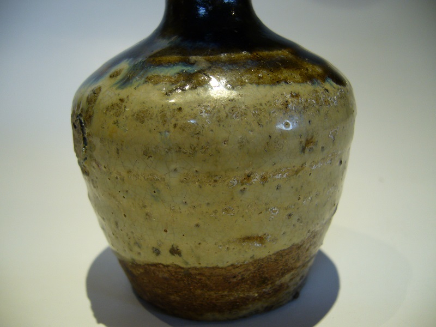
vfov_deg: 40.7
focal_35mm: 35
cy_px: 164
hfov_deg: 52.6
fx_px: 441
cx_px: 218
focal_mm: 5.8
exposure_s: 1/15
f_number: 2.8
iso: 100
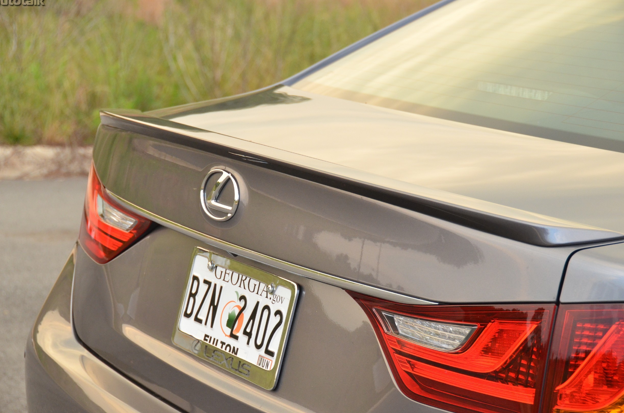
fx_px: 1643
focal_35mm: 95
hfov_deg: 21.5
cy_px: 206
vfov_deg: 14.3
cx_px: 307
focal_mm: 62
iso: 1600
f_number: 4.8
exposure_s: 1/200
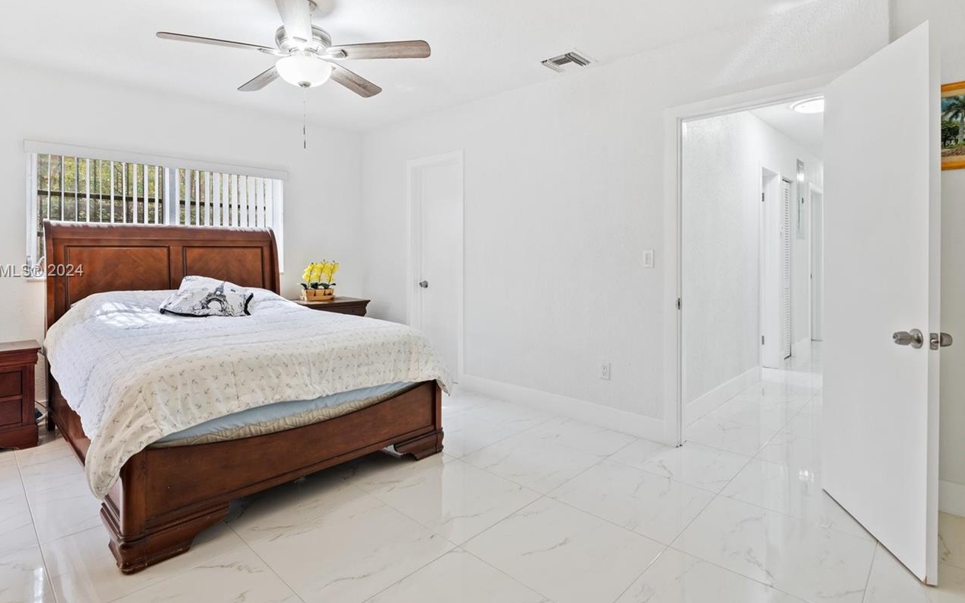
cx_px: 449
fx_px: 473
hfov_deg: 91.0
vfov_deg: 64.9
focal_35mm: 18
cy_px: 272
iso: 200
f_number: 8
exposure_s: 1/2
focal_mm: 14
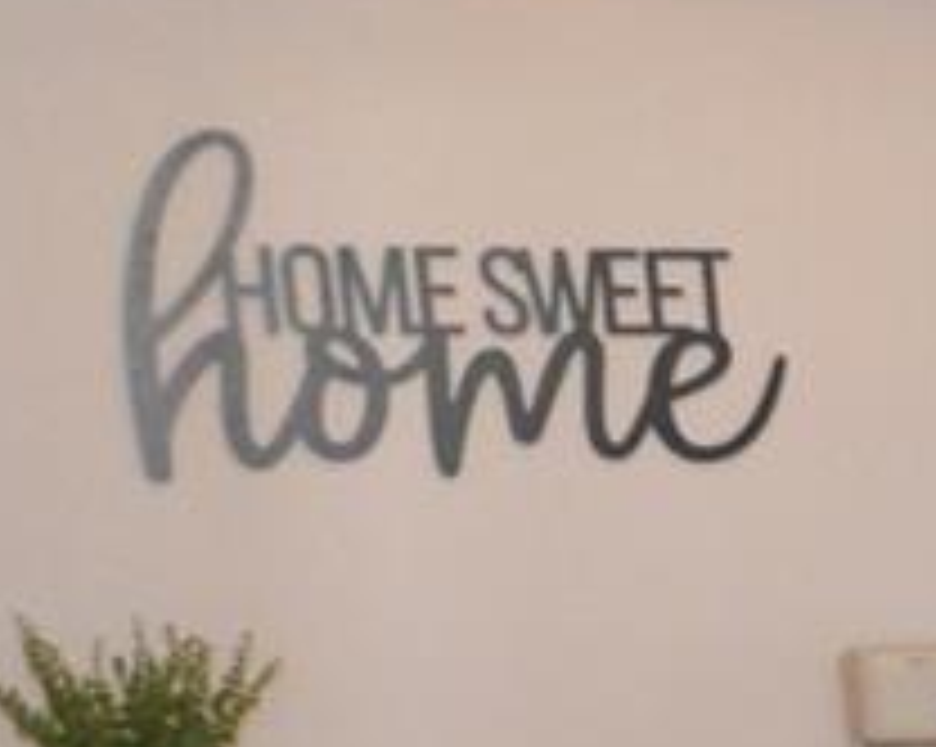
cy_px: 1033
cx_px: 3118
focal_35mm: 130
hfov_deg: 9.7
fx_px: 3598
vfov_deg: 11.5
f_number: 9
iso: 800
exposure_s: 1/80
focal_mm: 12
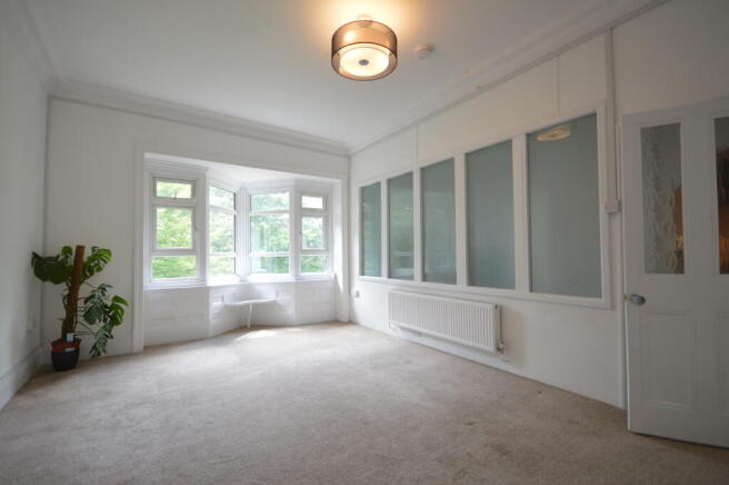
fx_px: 303
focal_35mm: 15
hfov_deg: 100.4
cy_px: 242
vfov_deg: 77.2
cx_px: 364
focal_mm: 10
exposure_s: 1/80
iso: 400
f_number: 4.5
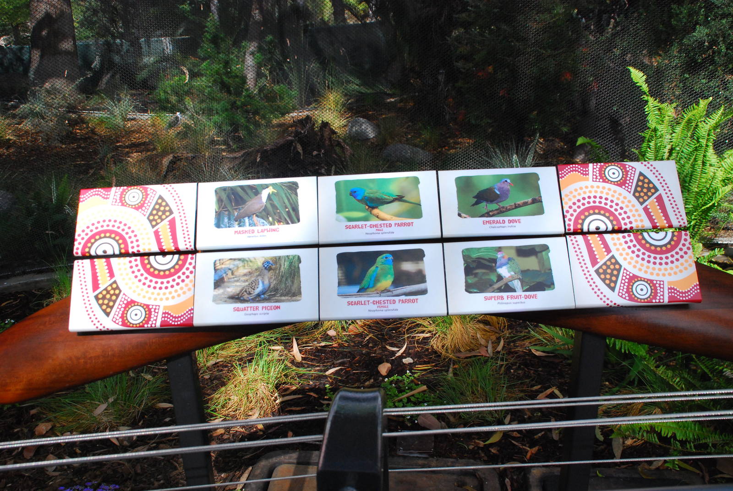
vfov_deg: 35.6
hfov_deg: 51.2
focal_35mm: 38
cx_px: 366
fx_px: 764
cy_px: 246
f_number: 11
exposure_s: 1/500
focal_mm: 25
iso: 800
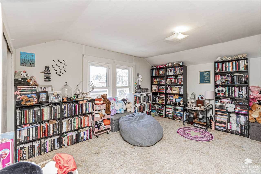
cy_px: 87
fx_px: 109
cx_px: 130
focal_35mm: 15
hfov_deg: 100.4
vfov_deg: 77.3
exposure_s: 1/60
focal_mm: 10
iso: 1250
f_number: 10
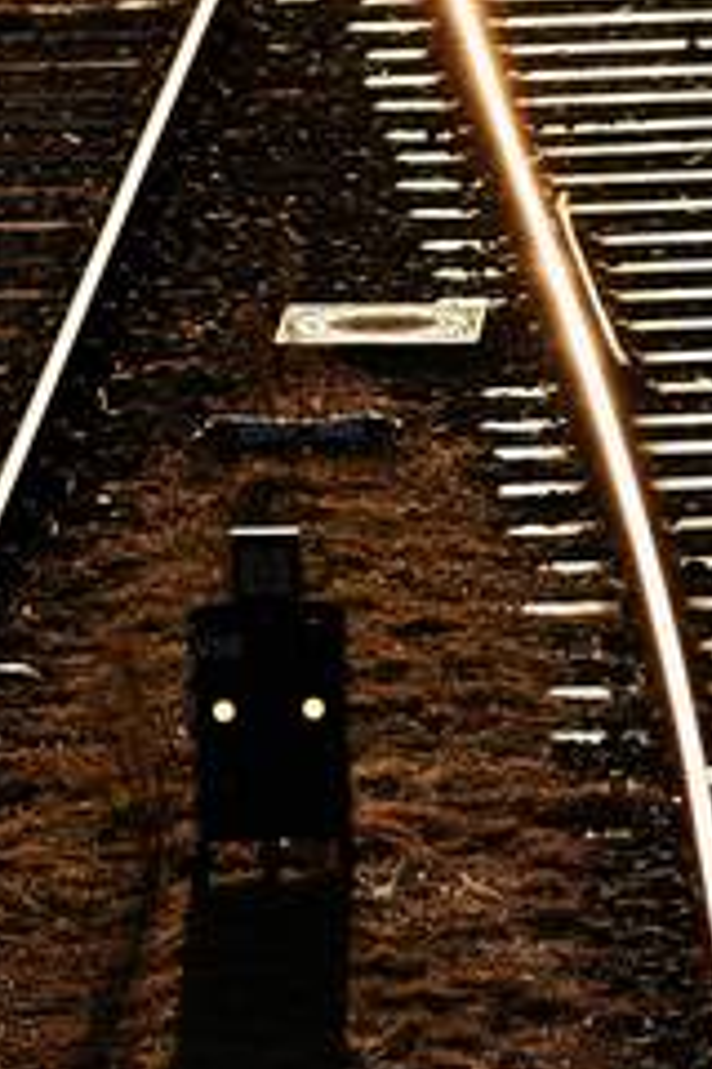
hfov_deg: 3.3
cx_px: 1081
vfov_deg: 4.9
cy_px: 1011
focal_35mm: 421
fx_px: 12489
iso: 200
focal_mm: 90
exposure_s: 1/4000
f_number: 2.5
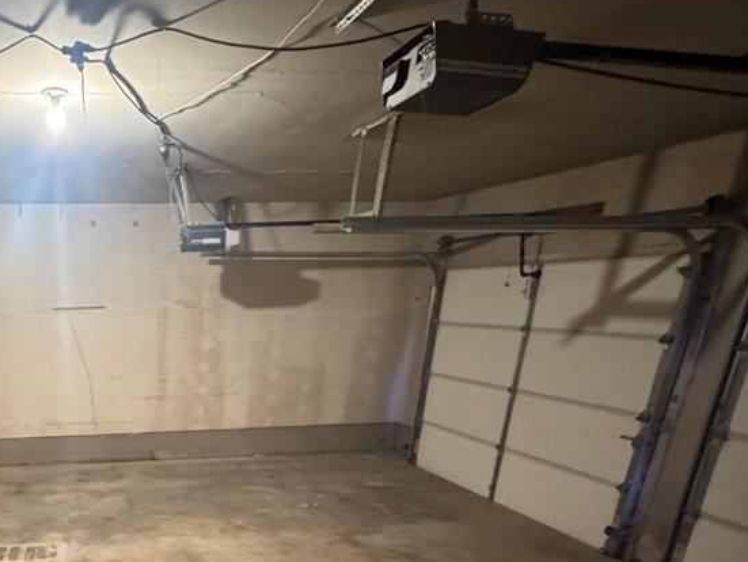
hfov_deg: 59.2
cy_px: 482
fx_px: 562
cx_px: 100
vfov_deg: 48.7
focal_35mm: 26
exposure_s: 1/40
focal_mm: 2.22
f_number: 2.2
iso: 1250
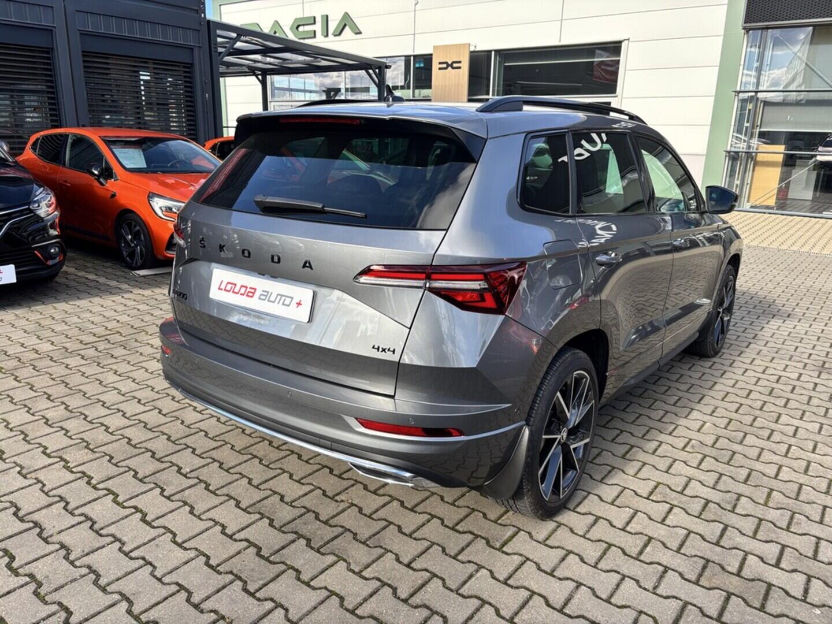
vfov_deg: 53.1
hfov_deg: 67.3
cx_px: 416
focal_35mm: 26
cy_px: 312
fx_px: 625
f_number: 1.6
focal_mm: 5.96
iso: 50
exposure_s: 1/742
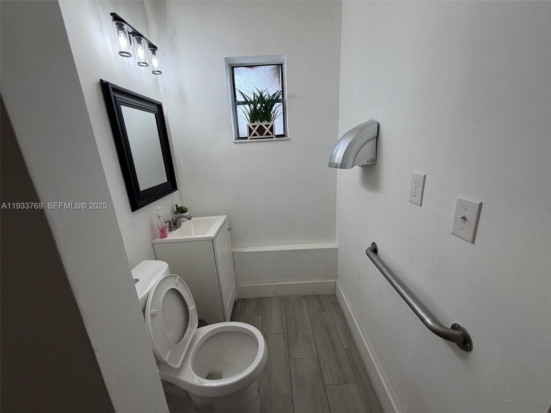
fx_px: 223
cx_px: 276
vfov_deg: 85.7
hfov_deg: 102.1
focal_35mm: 14
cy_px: 206
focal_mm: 2.22
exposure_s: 1/120
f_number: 2.2
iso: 160
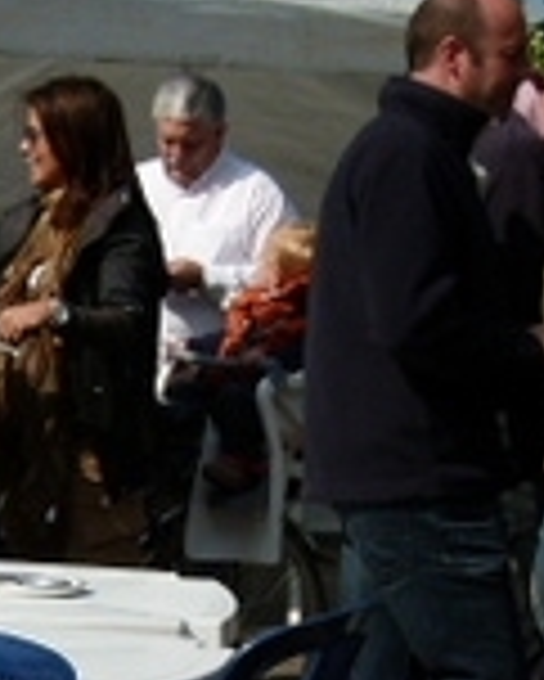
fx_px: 3498
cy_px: 793
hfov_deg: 8.7
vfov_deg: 10.9
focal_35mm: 174
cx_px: -202
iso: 100
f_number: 4
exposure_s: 1/1000
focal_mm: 8.1
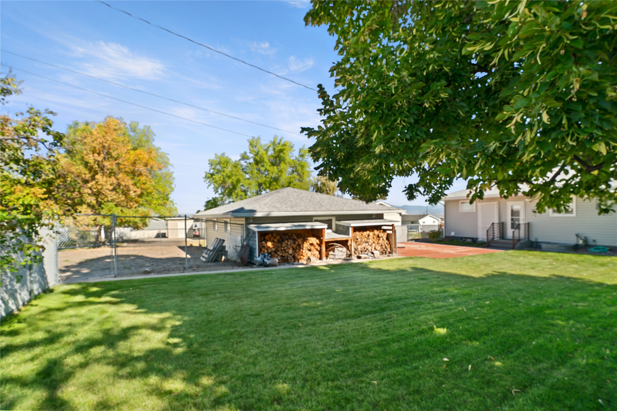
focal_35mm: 17
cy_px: 206
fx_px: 284
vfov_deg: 71.7
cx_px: 308
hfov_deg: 94.6
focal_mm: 16.6
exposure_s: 1/25
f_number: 8
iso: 400
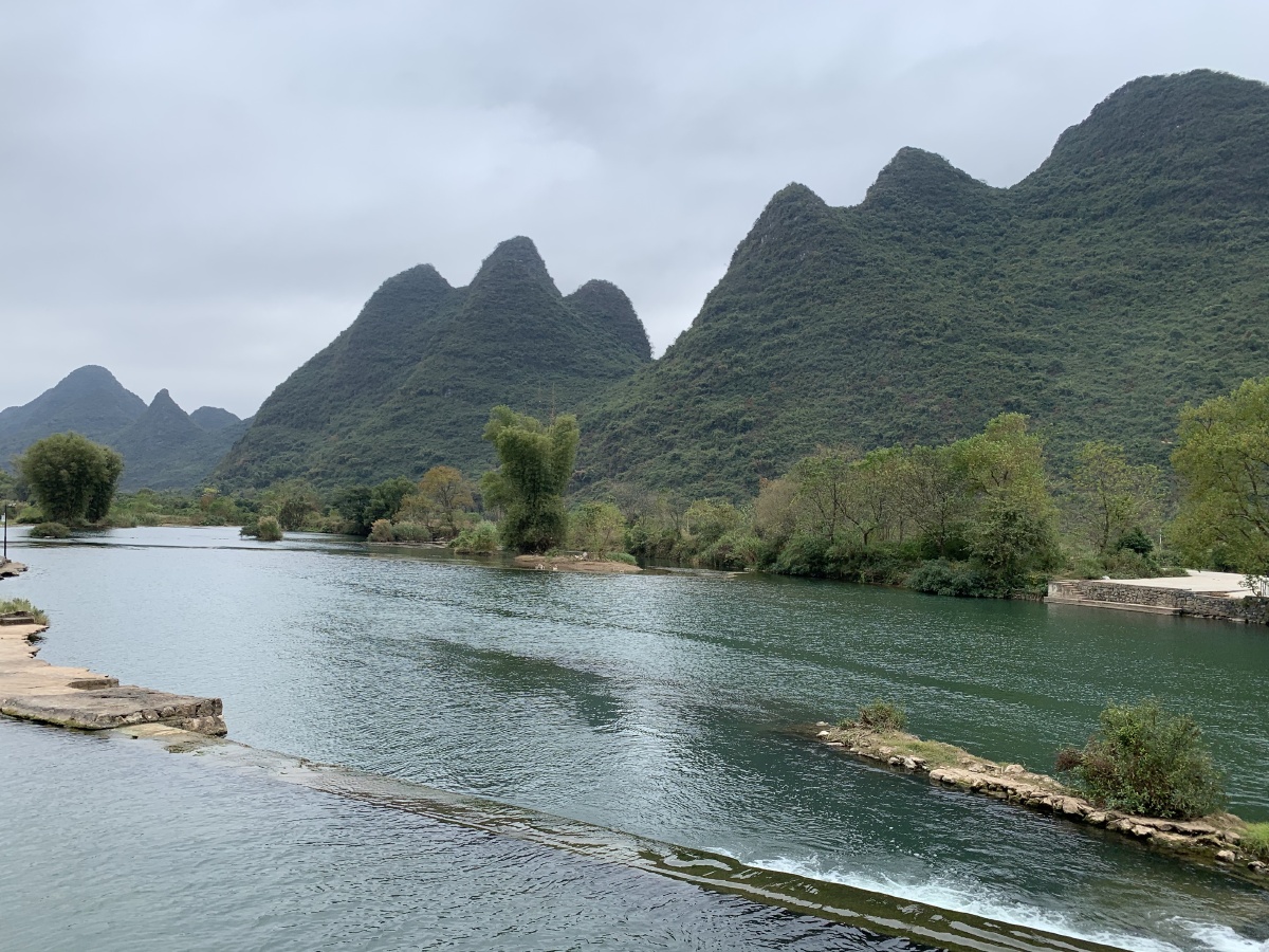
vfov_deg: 53.1
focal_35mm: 26
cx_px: 634
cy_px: 476
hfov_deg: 67.3
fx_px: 953
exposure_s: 1/1021
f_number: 1.8
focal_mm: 4.25
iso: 25
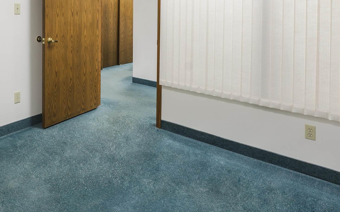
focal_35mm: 31
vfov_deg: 38.9
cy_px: 45
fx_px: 290
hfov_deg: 58.2
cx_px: 92
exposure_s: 1.5
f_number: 8
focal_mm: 14.6
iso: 100
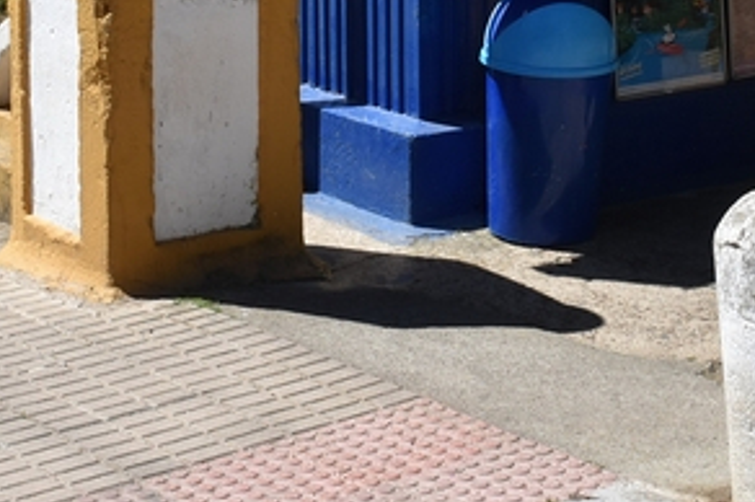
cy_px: -197
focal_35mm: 107
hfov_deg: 19.1
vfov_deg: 12.3
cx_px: 553
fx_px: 2232
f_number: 9
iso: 200
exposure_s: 1/320
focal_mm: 23
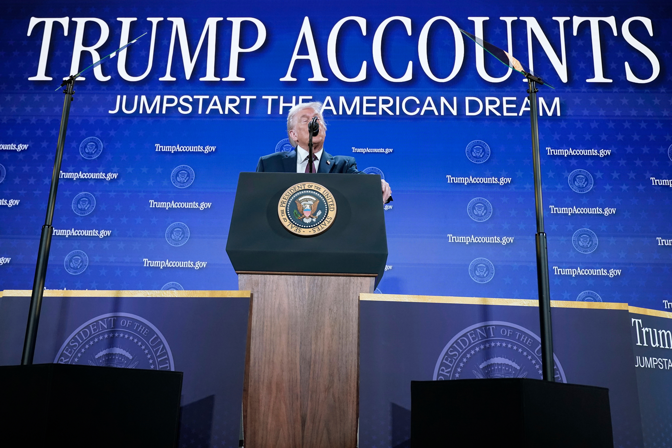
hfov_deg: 54.4
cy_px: 224
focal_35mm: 35
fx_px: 653
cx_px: 336
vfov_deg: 37.9
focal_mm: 35
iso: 4000
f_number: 4
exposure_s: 1/400
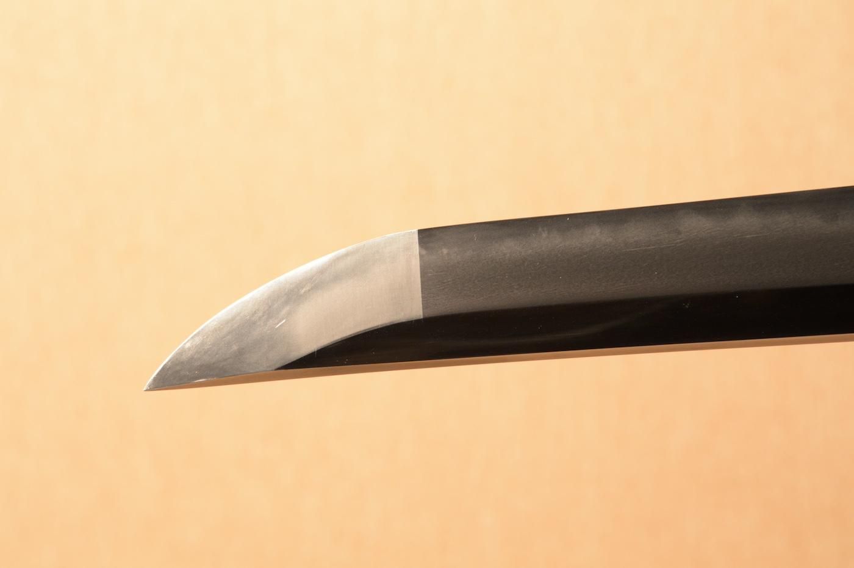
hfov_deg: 17.1
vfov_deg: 11.4
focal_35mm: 120
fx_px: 2844
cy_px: 284
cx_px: 427
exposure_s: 1/2
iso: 400
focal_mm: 80
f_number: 11
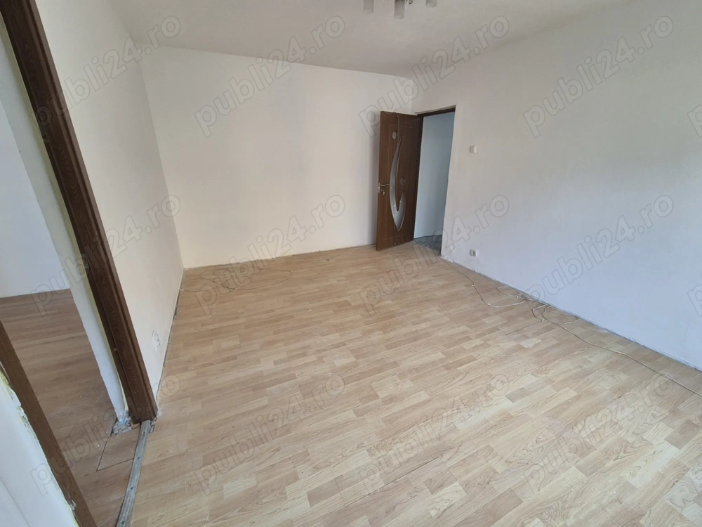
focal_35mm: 13
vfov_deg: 89.9
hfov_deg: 106.2
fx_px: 264
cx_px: 351
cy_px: 264
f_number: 2.2
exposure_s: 1/50
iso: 64
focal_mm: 2.2
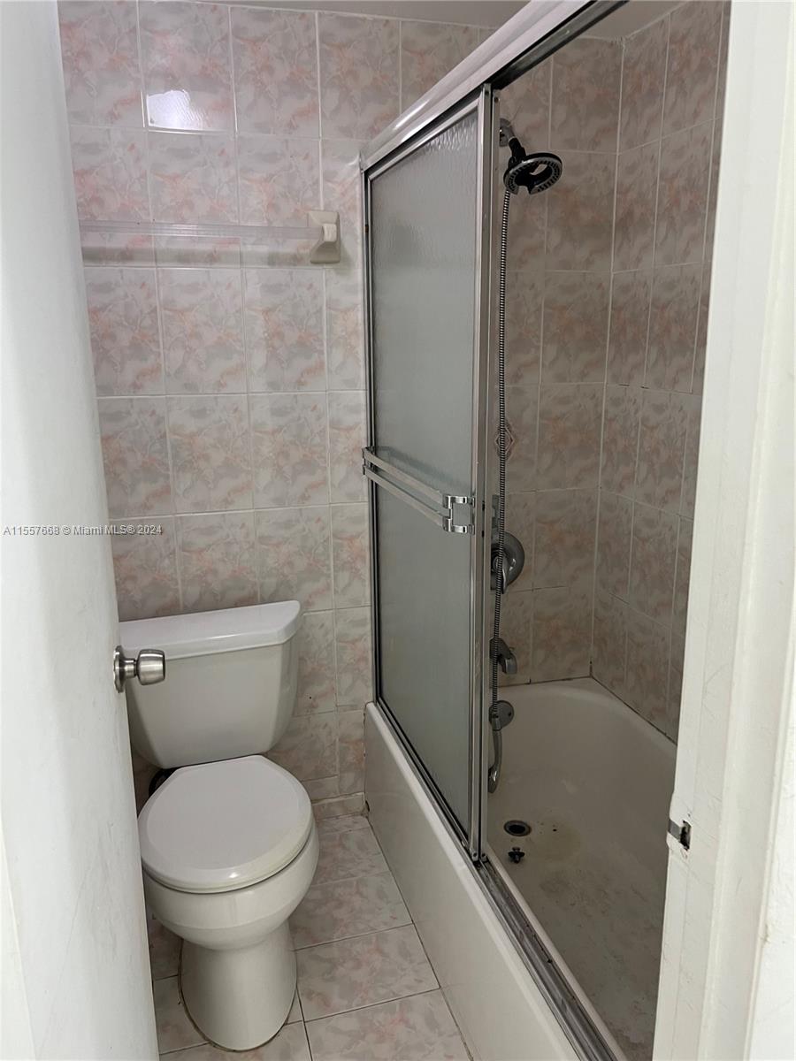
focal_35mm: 26
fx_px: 797
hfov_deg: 53.1
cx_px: 398
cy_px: 530
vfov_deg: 67.3
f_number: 1.5
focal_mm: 5.7
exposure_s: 1/60
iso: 80
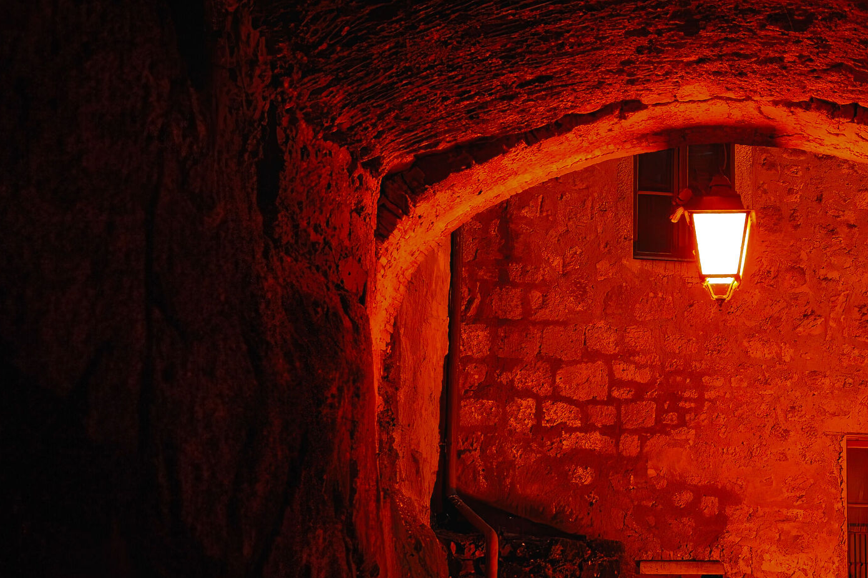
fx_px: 1663
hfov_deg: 28.5
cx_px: 720
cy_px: 333
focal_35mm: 69
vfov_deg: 19.7
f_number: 7.1
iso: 6400
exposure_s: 1/80
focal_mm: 40
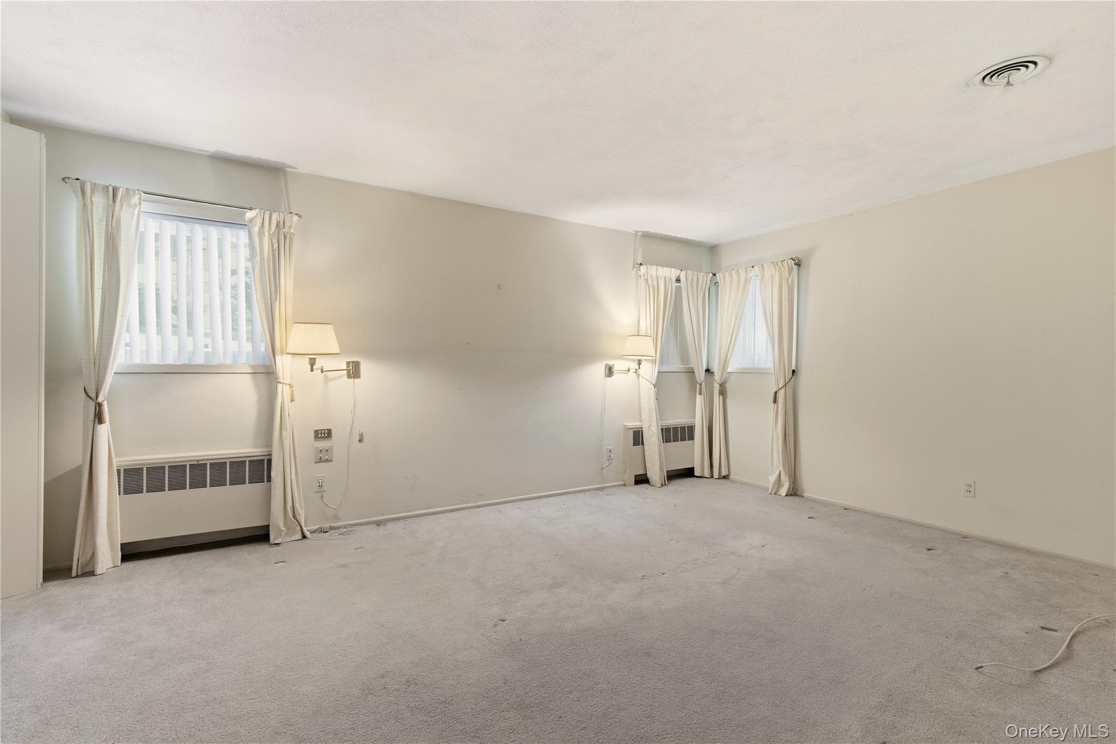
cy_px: 372
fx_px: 496
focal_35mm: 16
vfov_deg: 73.7
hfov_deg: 96.7
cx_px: 558
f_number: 9
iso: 250
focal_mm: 16
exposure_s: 1/13
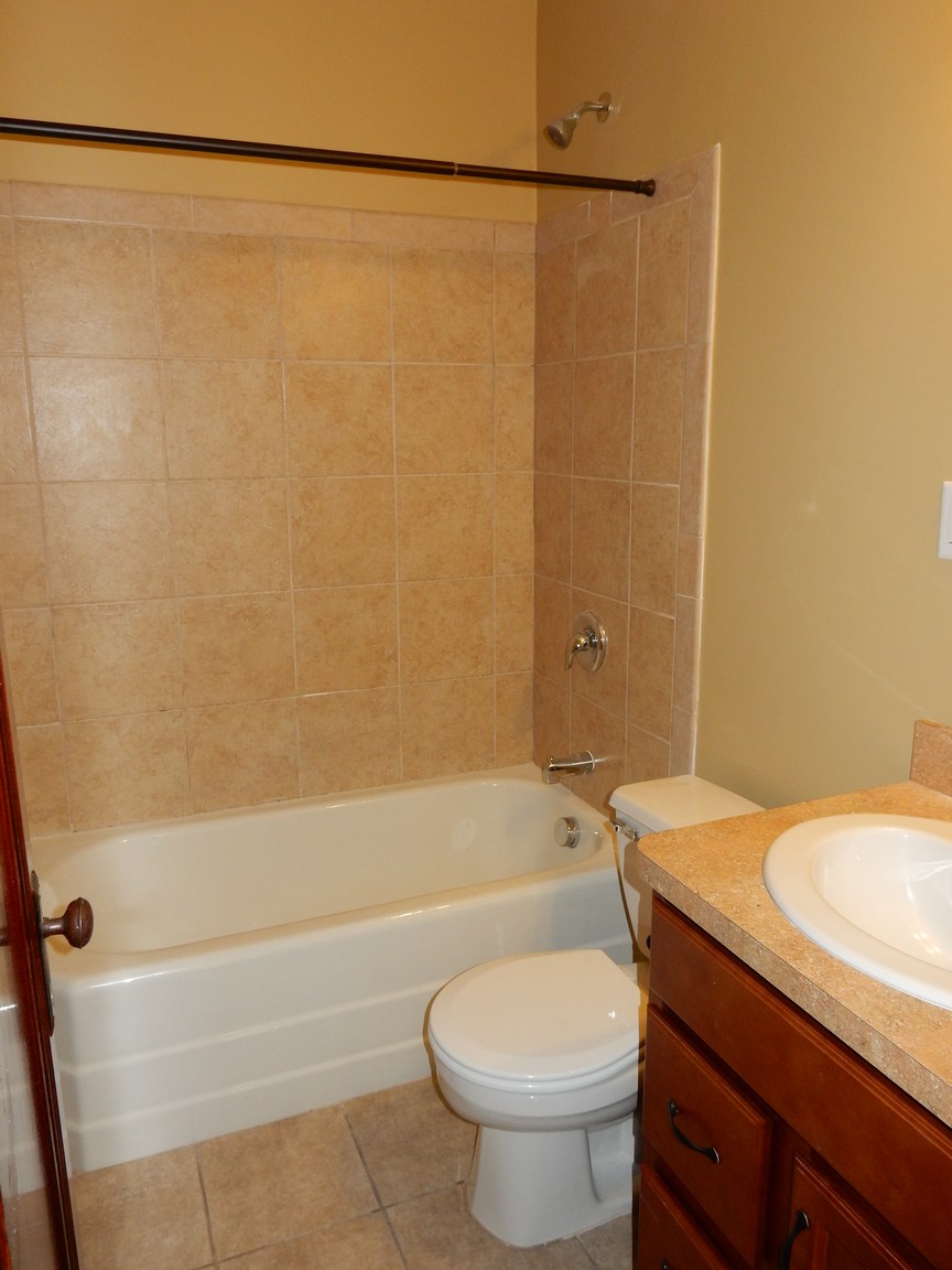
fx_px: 917
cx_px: 476
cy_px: 635
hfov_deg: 54.9
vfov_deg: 69.4
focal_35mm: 25
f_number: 3.7
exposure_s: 1/30
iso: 200
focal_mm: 4.5
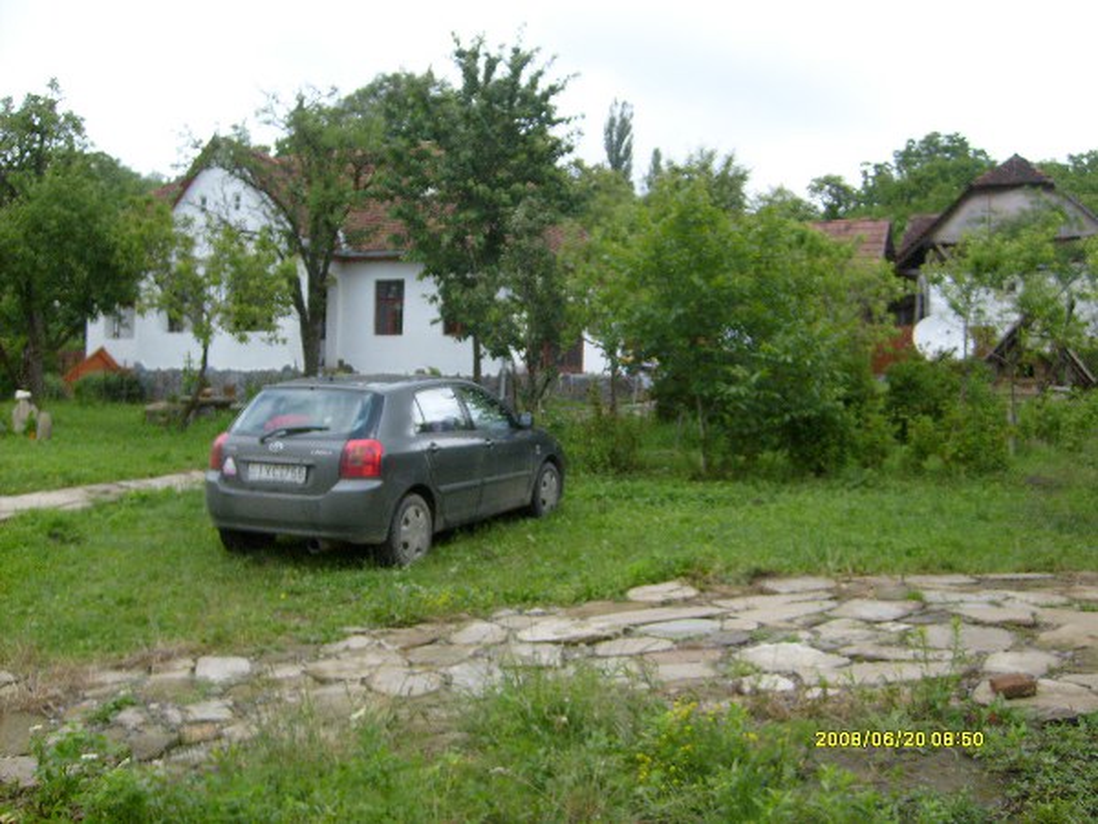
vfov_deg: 40.7
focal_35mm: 35
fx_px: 1110
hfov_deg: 52.6
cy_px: 412
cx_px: 549
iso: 80
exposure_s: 1/750
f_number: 2.8
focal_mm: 5.8
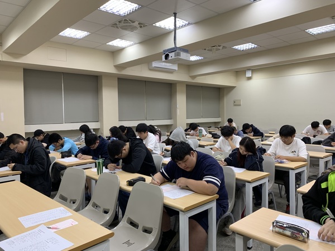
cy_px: 126
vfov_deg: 53.1
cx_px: 168
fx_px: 252
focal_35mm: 26
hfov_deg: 67.3
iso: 80
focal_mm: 4.25
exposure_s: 1/60
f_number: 1.8
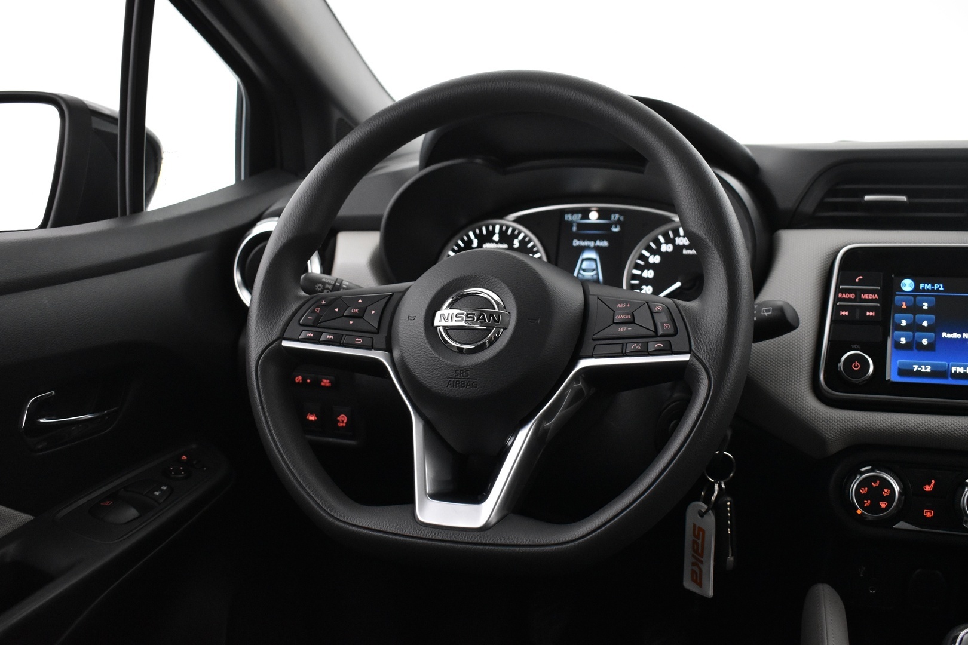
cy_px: 322
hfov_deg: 49.6
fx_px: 1049
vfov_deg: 34.2
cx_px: 484
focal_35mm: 39
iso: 3200
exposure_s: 1/40
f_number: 4
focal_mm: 26
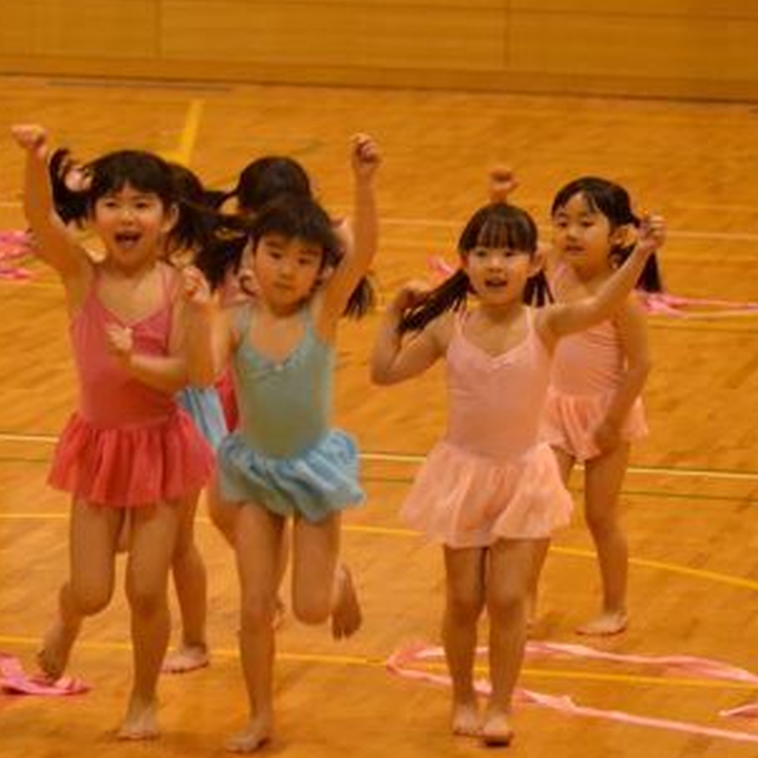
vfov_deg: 8.1
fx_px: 5351
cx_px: 25
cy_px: 379
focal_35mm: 216
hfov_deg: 8.1
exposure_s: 1/160
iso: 1600
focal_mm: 80
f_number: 3.5
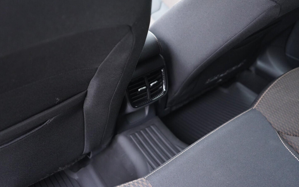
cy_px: 92
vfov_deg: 34.4
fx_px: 301
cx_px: 150
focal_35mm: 37
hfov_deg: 52.8
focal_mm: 24
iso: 2500
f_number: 2.8
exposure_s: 1/40
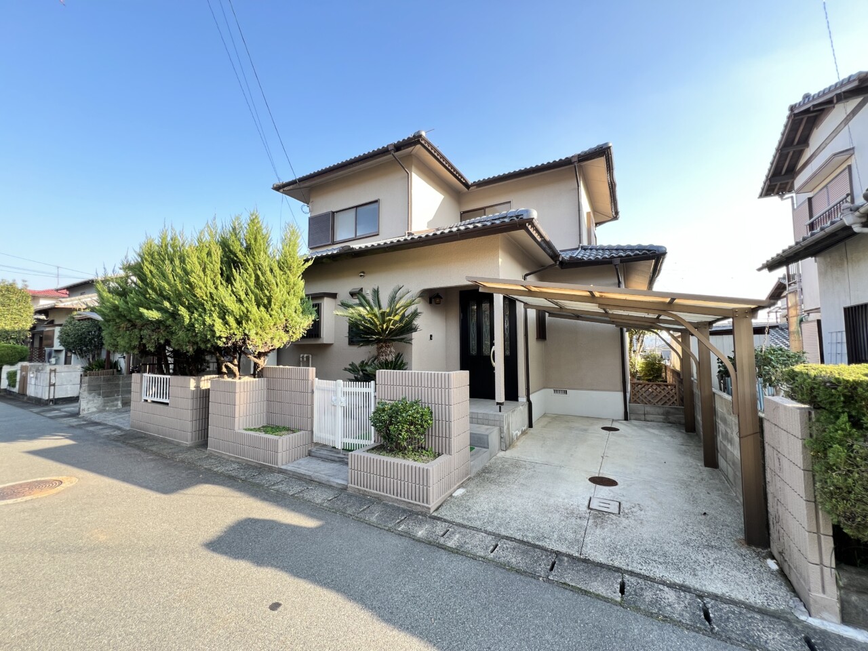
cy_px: 326
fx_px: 326
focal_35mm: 13
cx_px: 434
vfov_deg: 89.9
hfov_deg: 106.2
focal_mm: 1.57
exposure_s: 1/105
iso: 32
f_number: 1.8
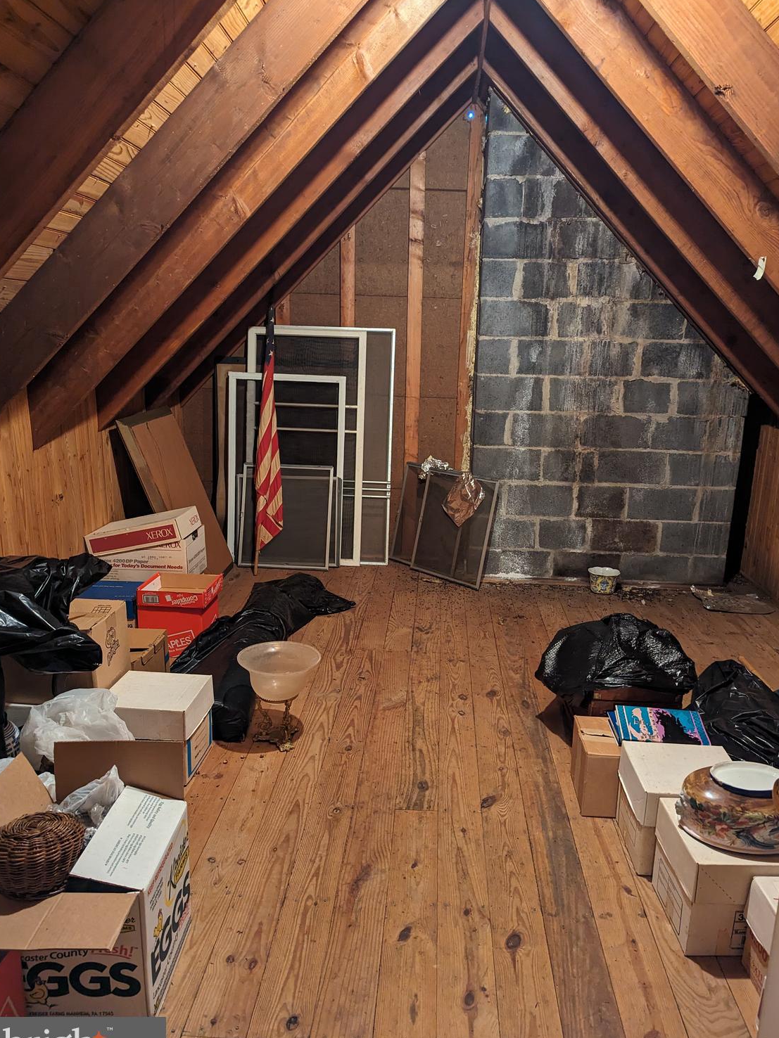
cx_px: 397
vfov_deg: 69.4
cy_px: 534
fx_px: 750
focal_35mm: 25
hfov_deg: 54.9
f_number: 1.85
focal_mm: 6.81
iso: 888
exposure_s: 1/30
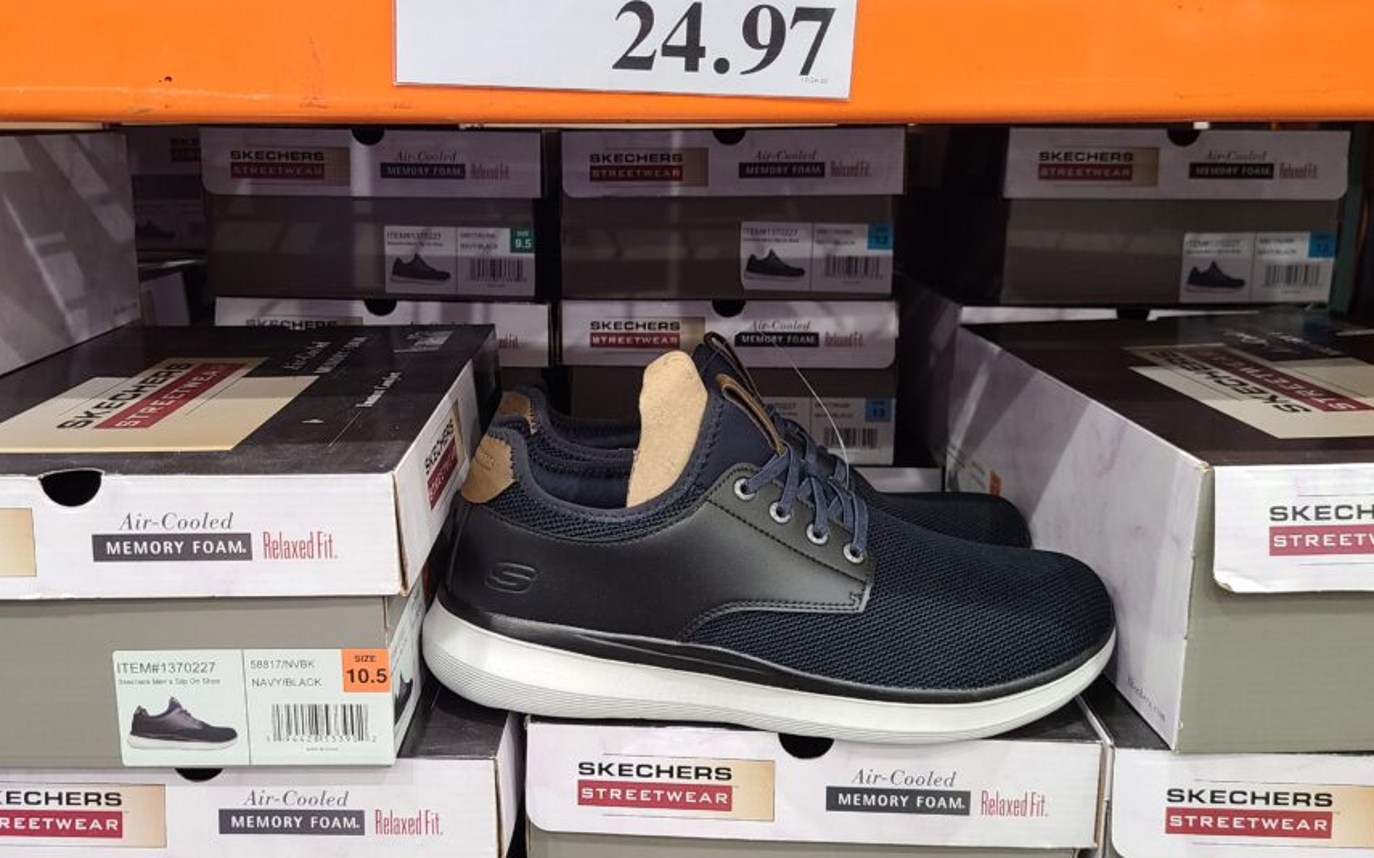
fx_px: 1235
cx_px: 619
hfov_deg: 58.0
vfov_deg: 38.3
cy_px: 395
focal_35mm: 33
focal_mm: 5.4
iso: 250
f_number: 1.8
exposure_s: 1/60
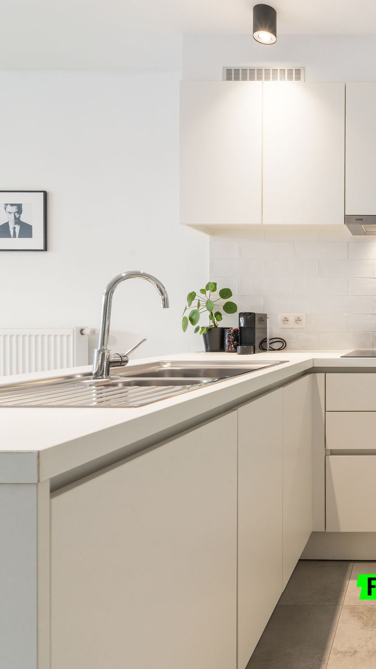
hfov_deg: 36.9
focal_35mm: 26
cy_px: 345
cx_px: 419
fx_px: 461
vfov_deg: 71.9
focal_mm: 16
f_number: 11
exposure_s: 1/4
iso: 200
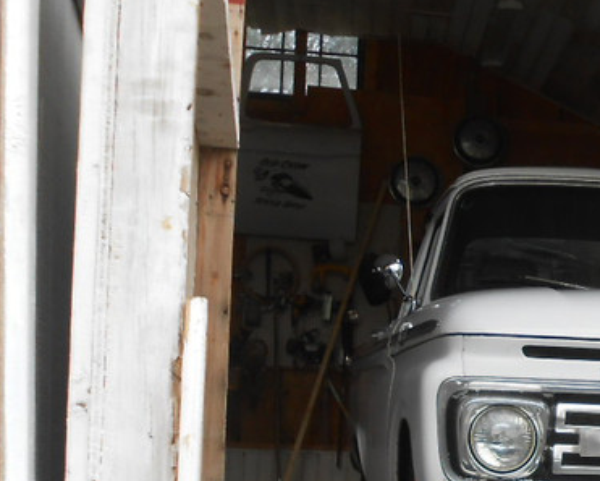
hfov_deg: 24.5
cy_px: 460
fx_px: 1297
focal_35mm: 73
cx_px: 640
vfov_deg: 20.4
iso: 80
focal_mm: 4.6
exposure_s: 1/125
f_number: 3.5
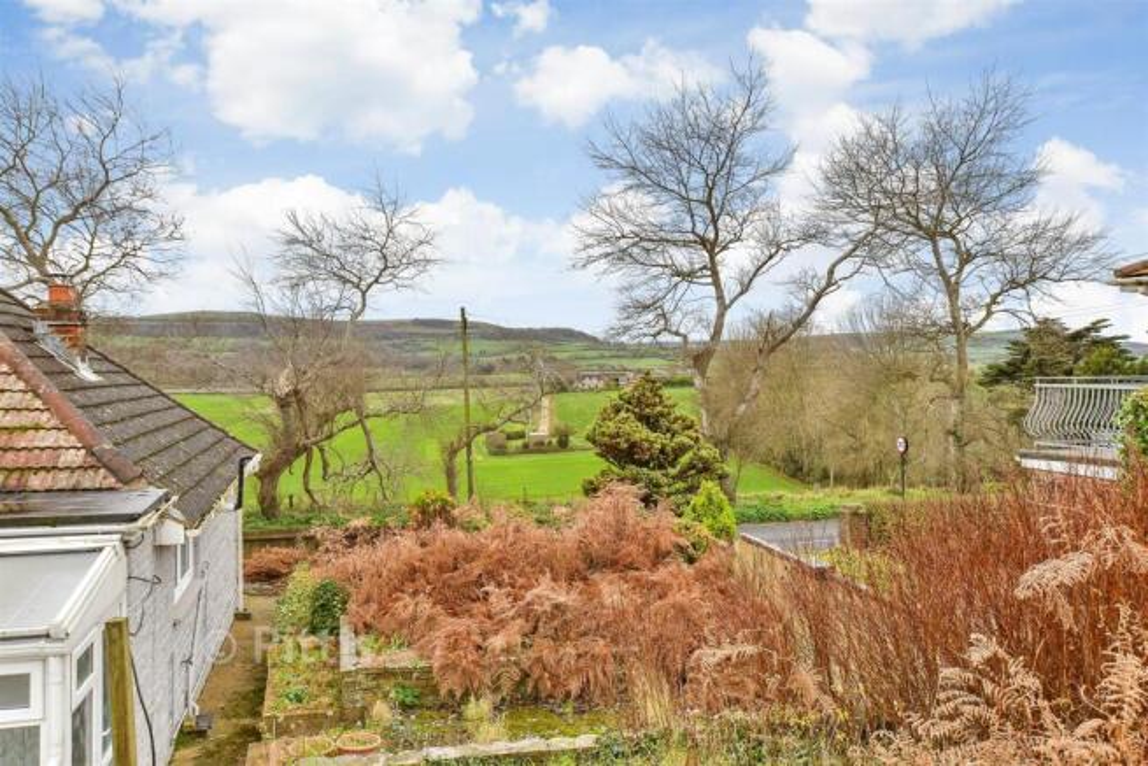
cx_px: 574
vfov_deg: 46.4
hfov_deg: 65.5
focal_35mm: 28
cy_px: 383
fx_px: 893
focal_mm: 19
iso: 160
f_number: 8
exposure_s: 1/40
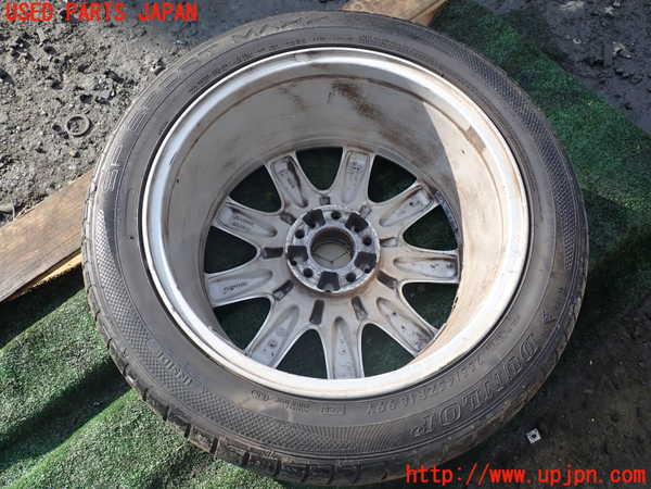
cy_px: 244
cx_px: 326
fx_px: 564
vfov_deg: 46.8
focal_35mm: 30
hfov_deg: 60.0
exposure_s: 1/400
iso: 100
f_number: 3.2
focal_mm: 5.4
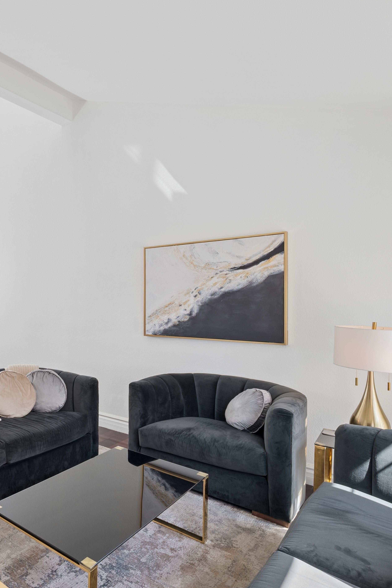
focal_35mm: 22
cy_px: 304
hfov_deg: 48.3
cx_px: 9
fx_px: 359
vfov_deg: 78.6
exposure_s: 1/60
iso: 400
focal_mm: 14
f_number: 8
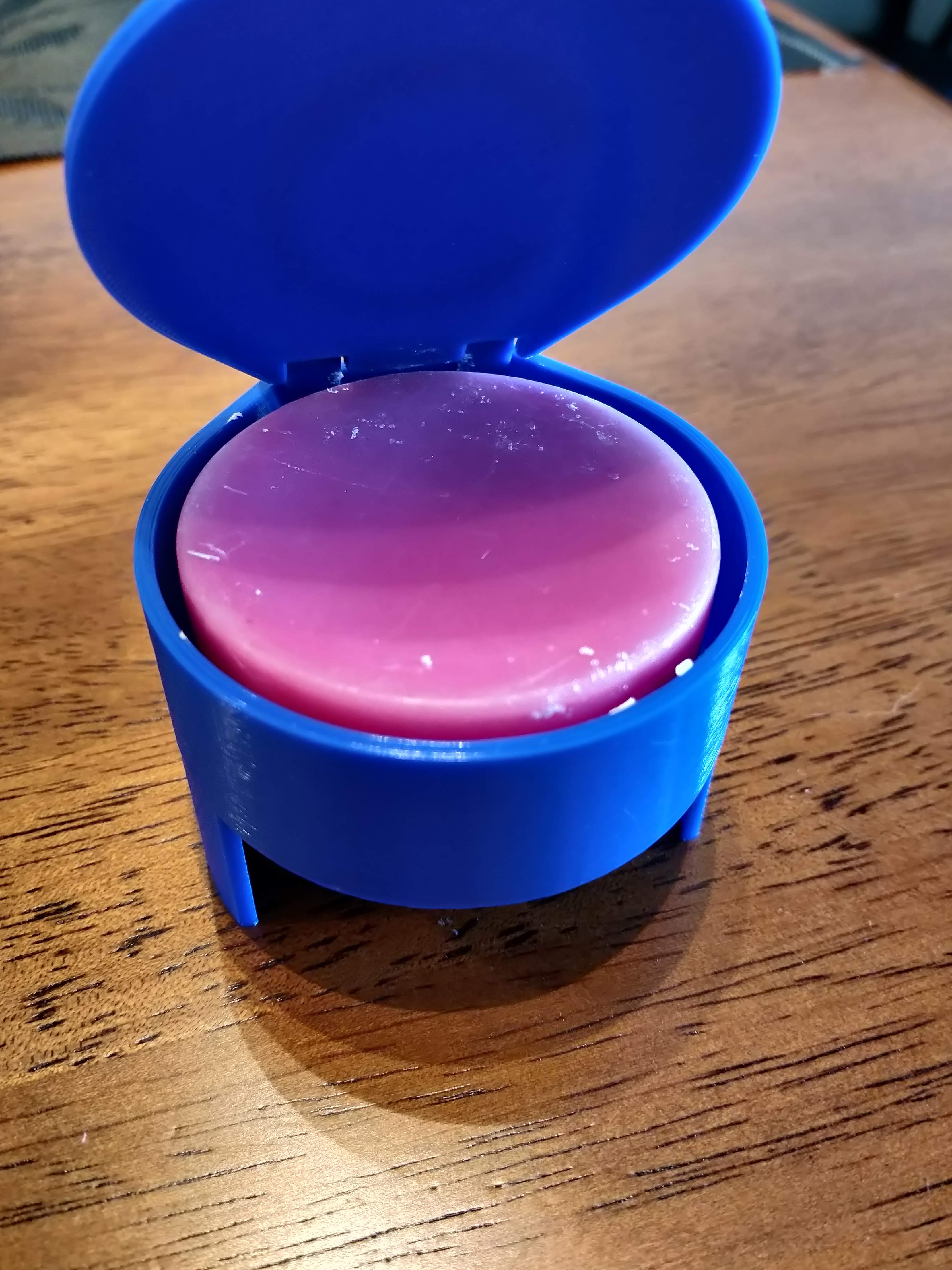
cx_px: 475
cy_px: 626
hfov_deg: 54.9
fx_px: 917
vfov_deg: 69.4
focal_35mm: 25
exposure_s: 1/33
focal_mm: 4.1
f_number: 1.7
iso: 800
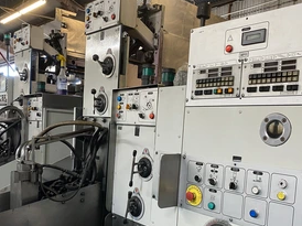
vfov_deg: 37.3
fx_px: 331
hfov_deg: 49.0
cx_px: 138
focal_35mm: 38
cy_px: 150
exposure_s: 1/60
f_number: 1.8
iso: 250
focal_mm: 4.25
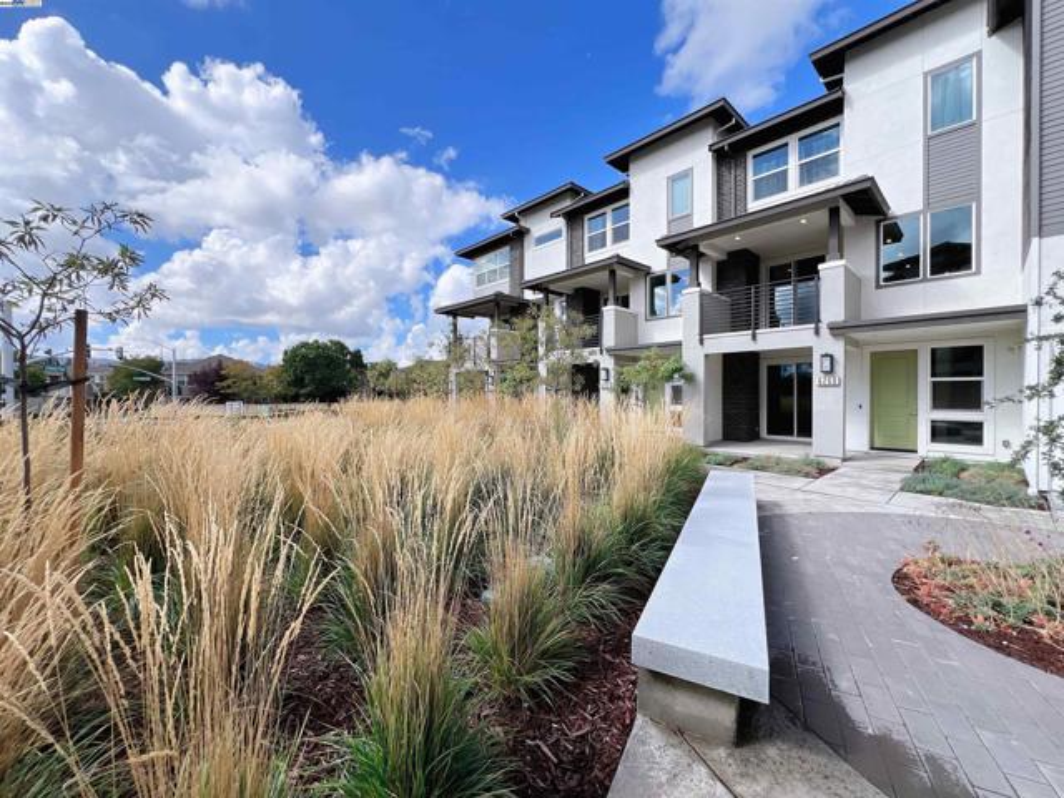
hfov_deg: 106.2
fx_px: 400
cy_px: 399
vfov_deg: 89.9
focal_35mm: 13
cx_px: 532
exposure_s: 1/1130
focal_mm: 1.57
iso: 32
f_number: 1.8
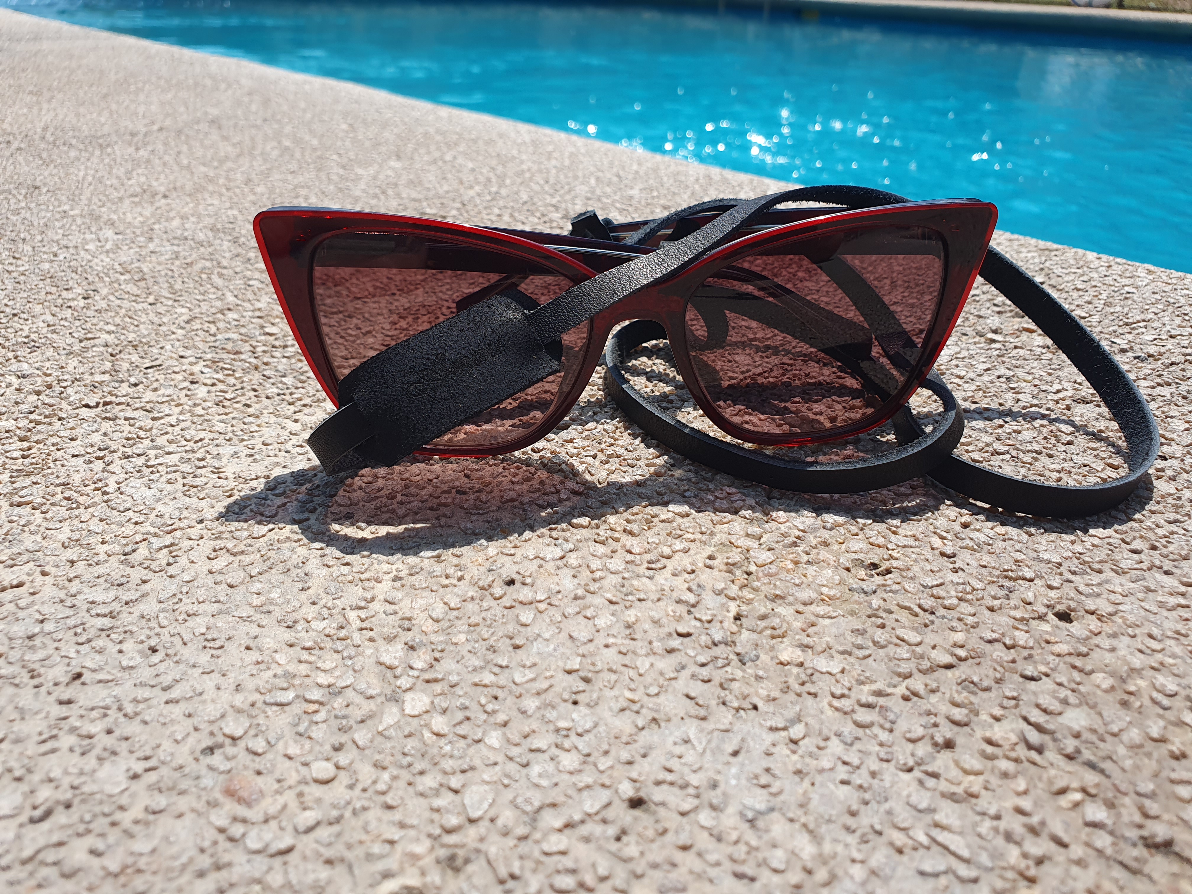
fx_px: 895
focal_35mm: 26
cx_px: 596
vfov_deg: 53.1
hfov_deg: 67.3
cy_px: 447
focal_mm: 4.32
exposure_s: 1/1564
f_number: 2.4
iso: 50
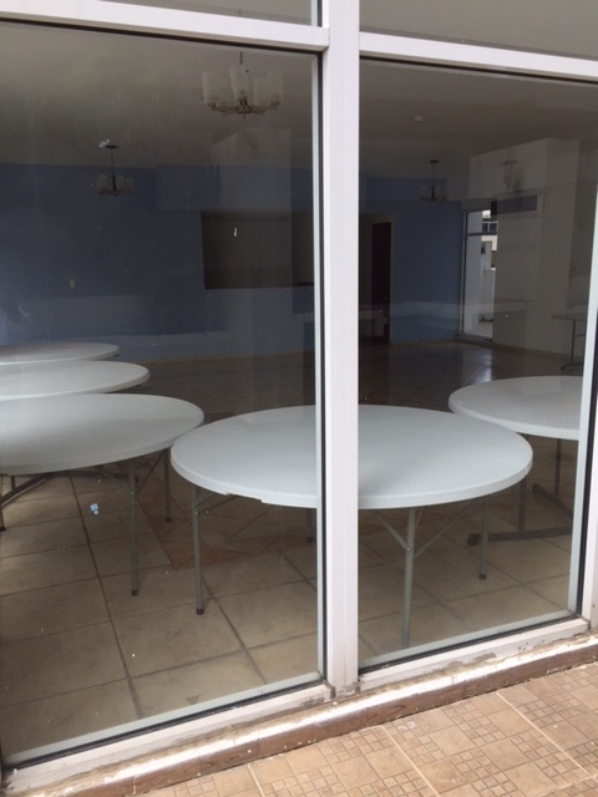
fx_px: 668
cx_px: 299
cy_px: 398
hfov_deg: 48.2
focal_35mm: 29
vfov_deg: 61.7
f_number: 2.2
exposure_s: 1/842
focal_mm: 4.15
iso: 32
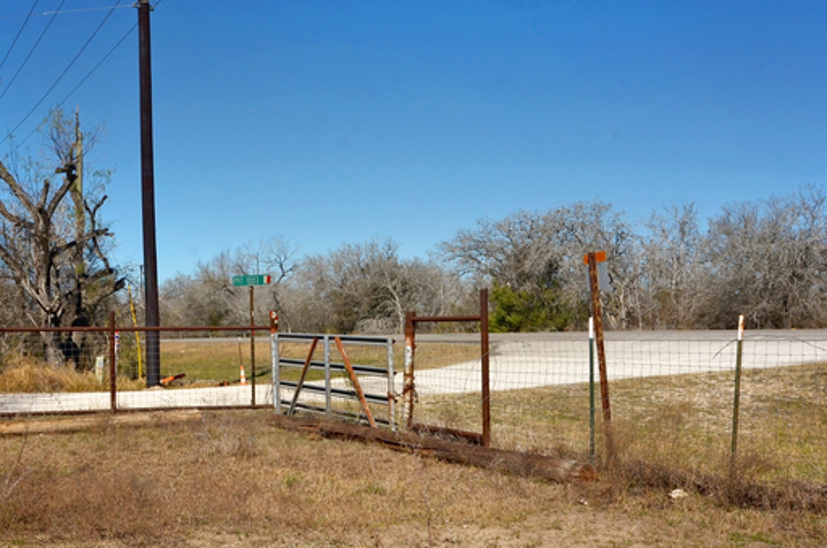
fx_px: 1032
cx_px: 325
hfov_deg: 43.4
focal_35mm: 45
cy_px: 299
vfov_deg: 29.7
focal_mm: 24
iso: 200
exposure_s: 1/1600
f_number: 8
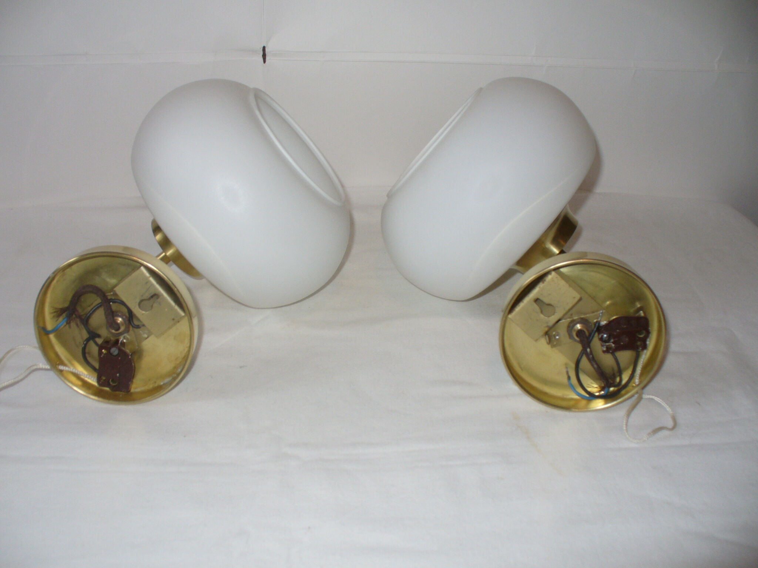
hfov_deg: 50.1
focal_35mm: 37
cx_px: 379
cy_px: 284
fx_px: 810
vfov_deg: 38.7
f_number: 2.8
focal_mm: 6.1
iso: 100
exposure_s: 1/30
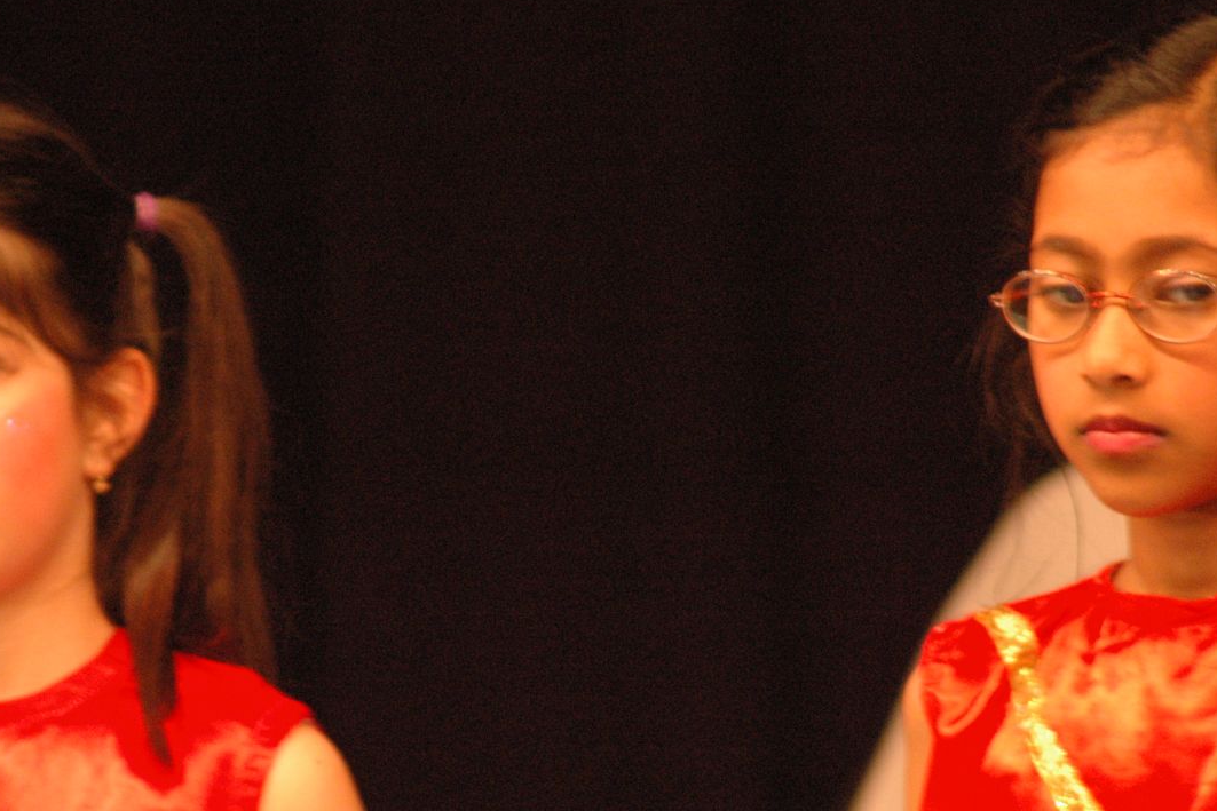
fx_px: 21502
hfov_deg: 3.2
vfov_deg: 2.2
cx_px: 574
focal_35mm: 636
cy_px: 413
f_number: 5.6
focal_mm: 300
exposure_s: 1/20
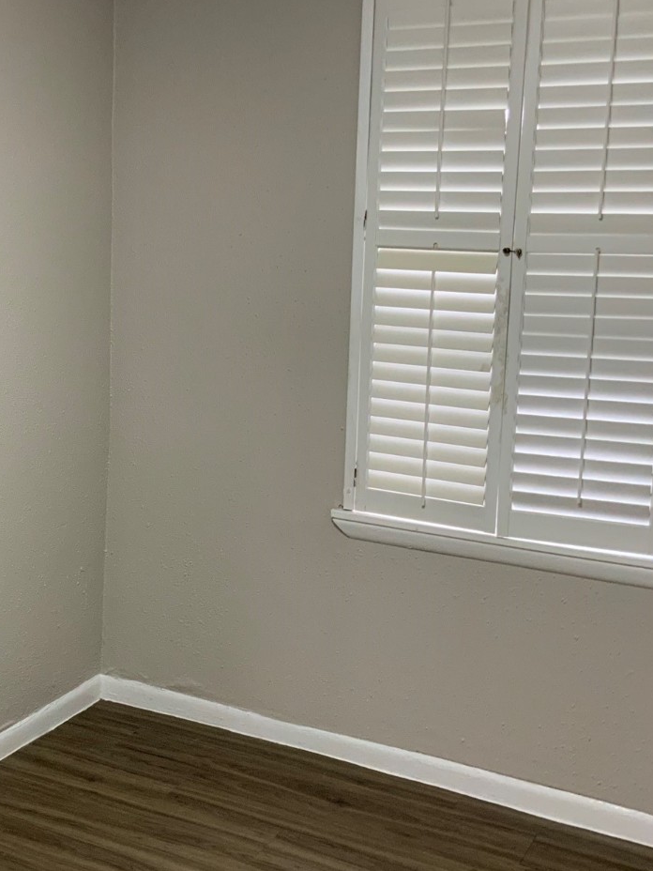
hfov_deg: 30.0
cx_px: 216
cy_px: 424
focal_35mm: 48
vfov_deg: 39.7
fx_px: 1207
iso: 125
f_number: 1.8
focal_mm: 3
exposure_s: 1/60
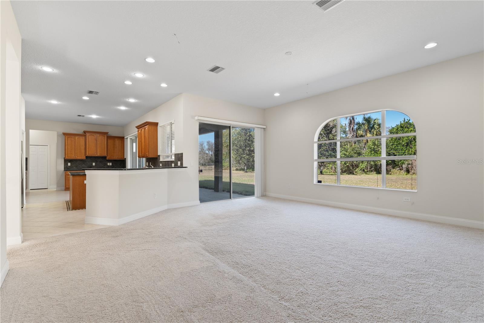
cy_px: 162
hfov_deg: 96.7
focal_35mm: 16
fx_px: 215
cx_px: 242
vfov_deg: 73.7
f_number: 8
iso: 640
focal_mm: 16
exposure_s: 1/15
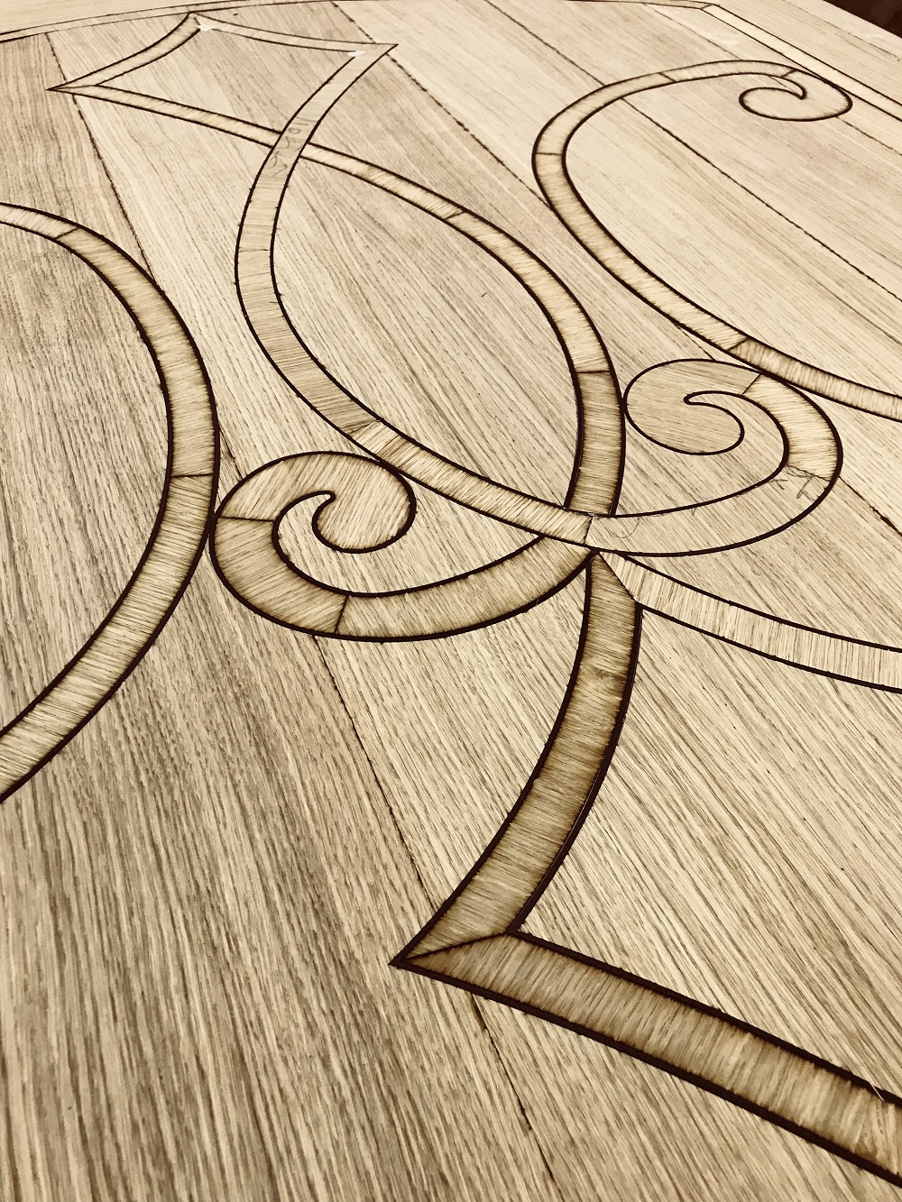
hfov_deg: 49.8
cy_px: 601
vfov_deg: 63.4
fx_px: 973
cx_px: 451
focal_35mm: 28
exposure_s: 1/17
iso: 40
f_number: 1.8
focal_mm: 3.99
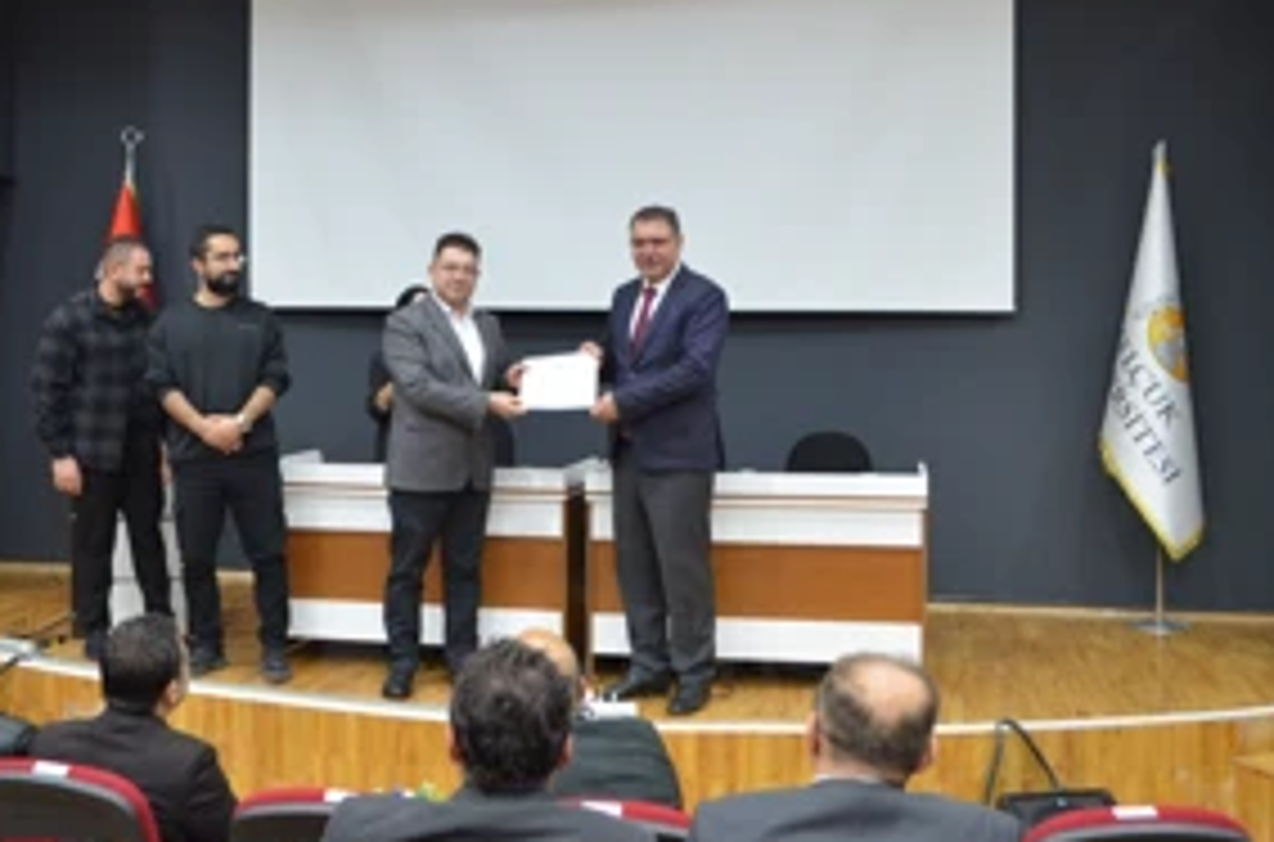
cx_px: 527
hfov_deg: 46.3
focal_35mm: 42
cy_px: 304
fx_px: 1482
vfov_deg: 31.5
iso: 1250
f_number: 3.5
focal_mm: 18
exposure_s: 1/30
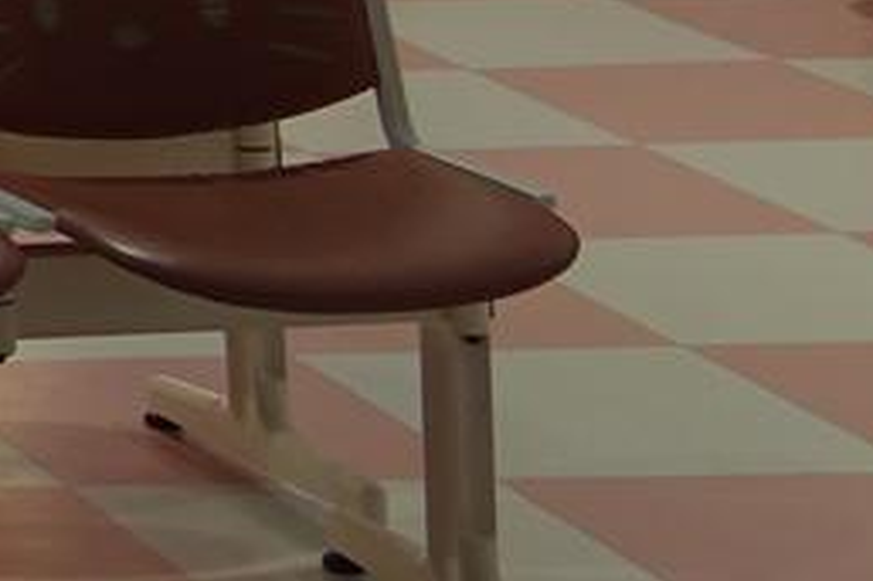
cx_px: -1892
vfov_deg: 7.5
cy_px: -965
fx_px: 4071
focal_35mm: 168
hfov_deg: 9.3
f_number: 2.8
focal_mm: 8.8
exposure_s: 1/80
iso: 125
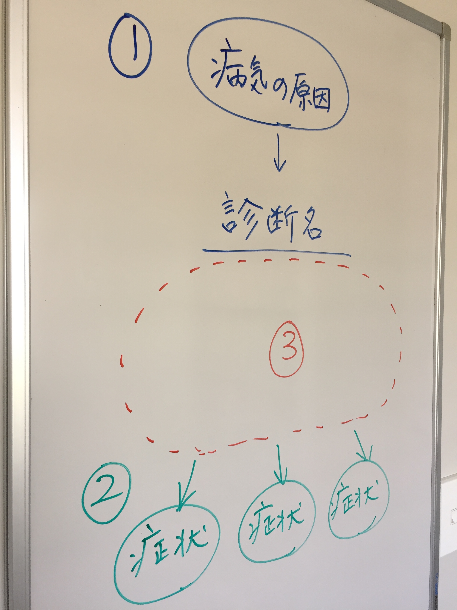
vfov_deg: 61.7
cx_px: 228
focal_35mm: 29
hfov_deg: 48.2
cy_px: 305
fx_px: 510
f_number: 2.2
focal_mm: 4.15
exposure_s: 1/33
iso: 32
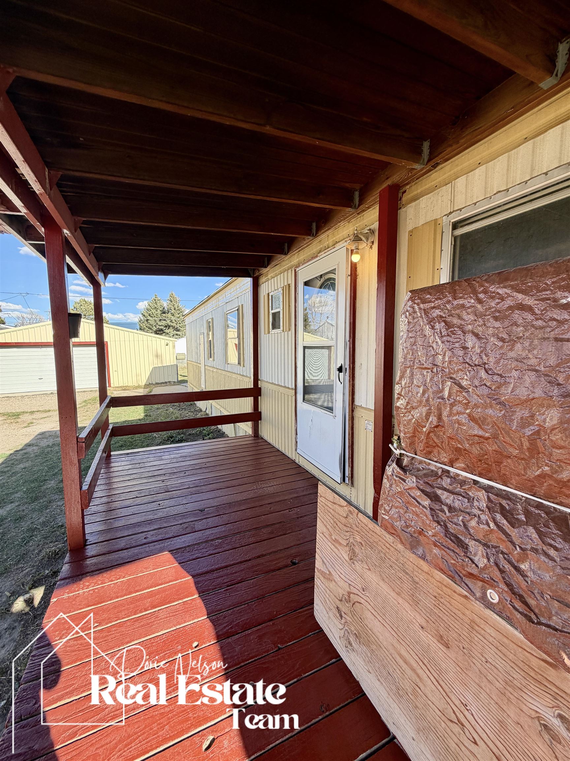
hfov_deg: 85.7
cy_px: 380
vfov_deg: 102.1
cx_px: 285
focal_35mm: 14
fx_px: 307
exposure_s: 1/256
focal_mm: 2.22
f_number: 2.2
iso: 40
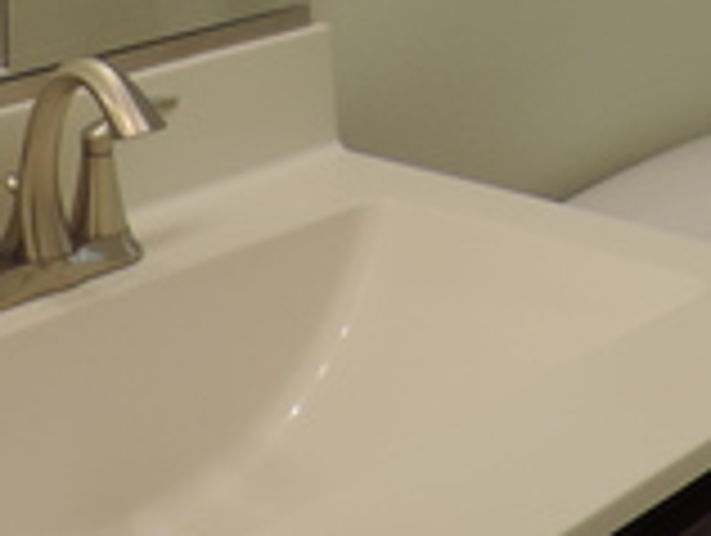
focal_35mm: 97
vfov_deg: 14.1
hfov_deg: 19.4
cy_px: -324
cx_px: 783
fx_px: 1995
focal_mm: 4.3
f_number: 3
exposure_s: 1/30
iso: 110
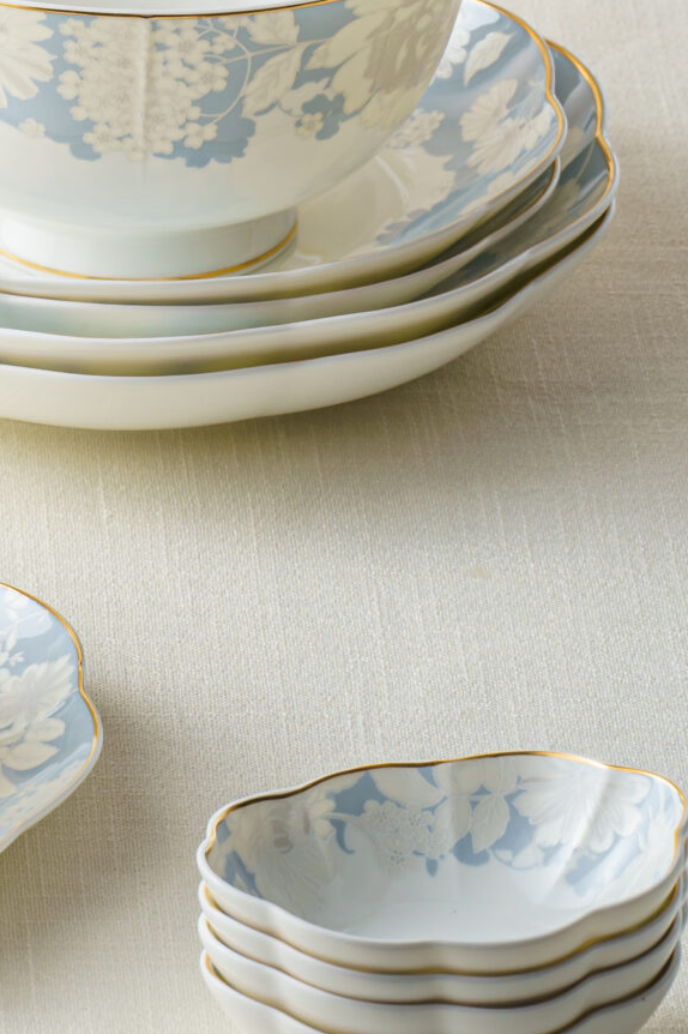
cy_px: -228
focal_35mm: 312
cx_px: -303
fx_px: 8950
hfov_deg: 4.4
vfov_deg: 6.6
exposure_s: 1/125
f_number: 13
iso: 100
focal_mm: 105
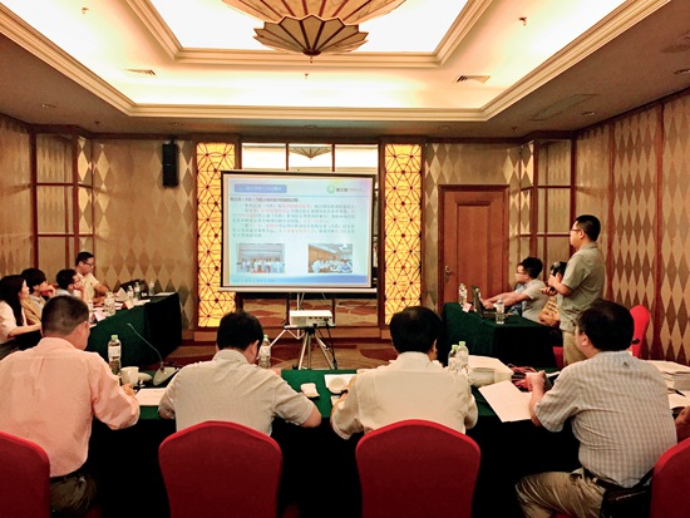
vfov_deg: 48.3
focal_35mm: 29
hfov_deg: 61.6
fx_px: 578
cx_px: 345
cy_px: 259
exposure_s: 1/33
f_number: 2.2
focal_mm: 4.15
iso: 80
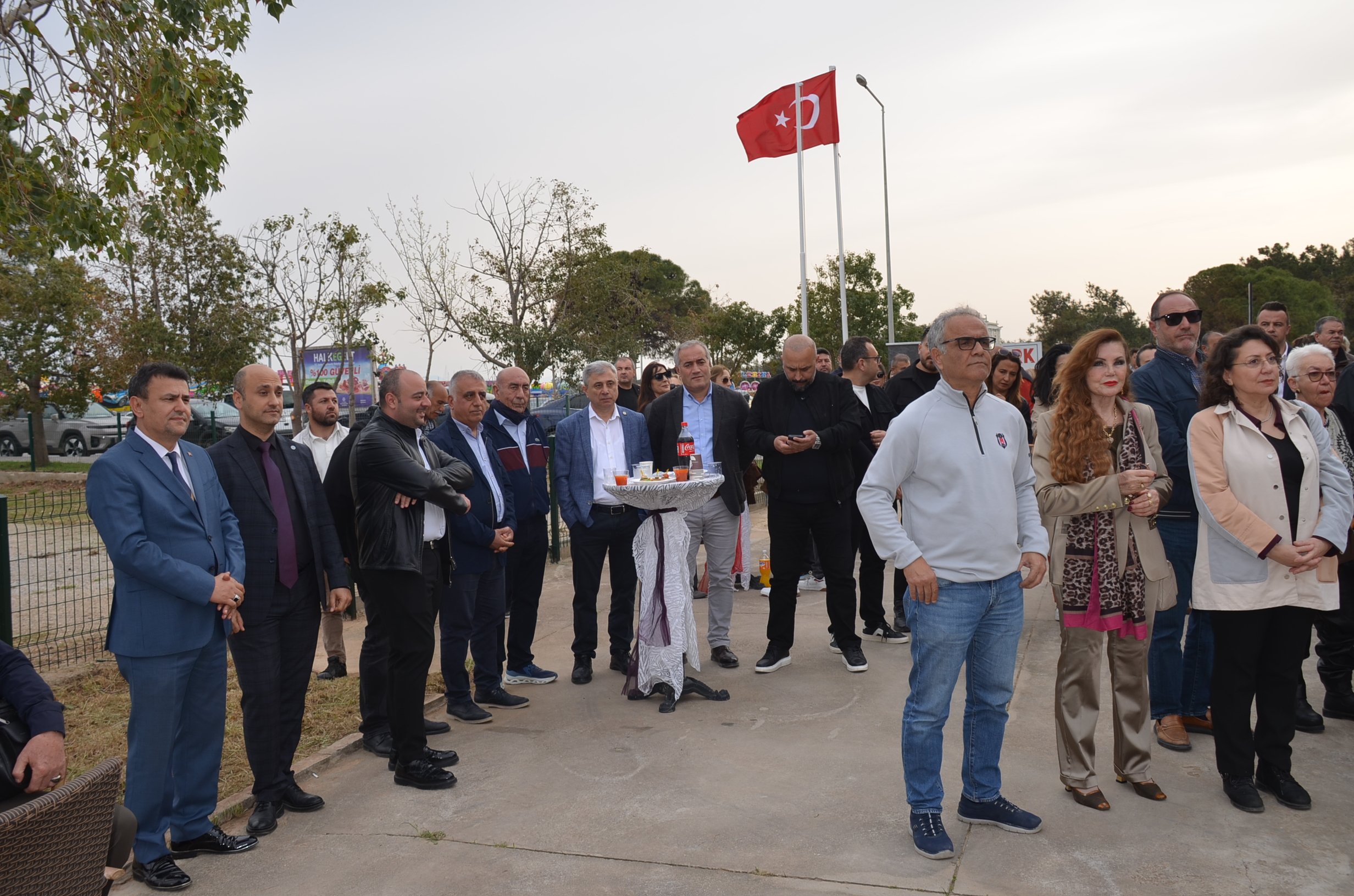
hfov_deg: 62.0
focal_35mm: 30
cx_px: 677
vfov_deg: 43.4
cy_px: 448
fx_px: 1126
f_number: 4.5
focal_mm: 20
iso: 100
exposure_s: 1/200
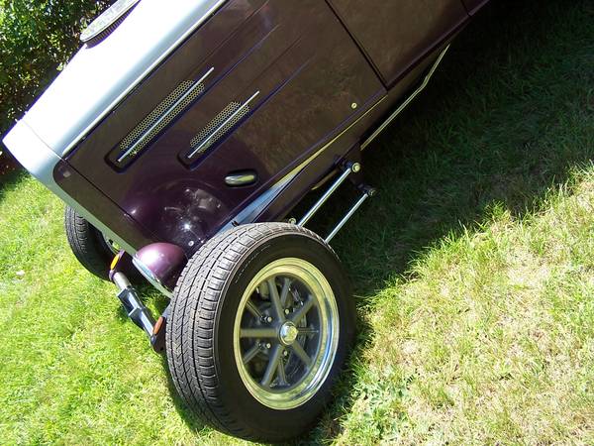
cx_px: 297
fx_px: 652
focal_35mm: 38
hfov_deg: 49.0
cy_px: 223
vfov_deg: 37.7
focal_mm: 6.3
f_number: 2.8
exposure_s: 1/250
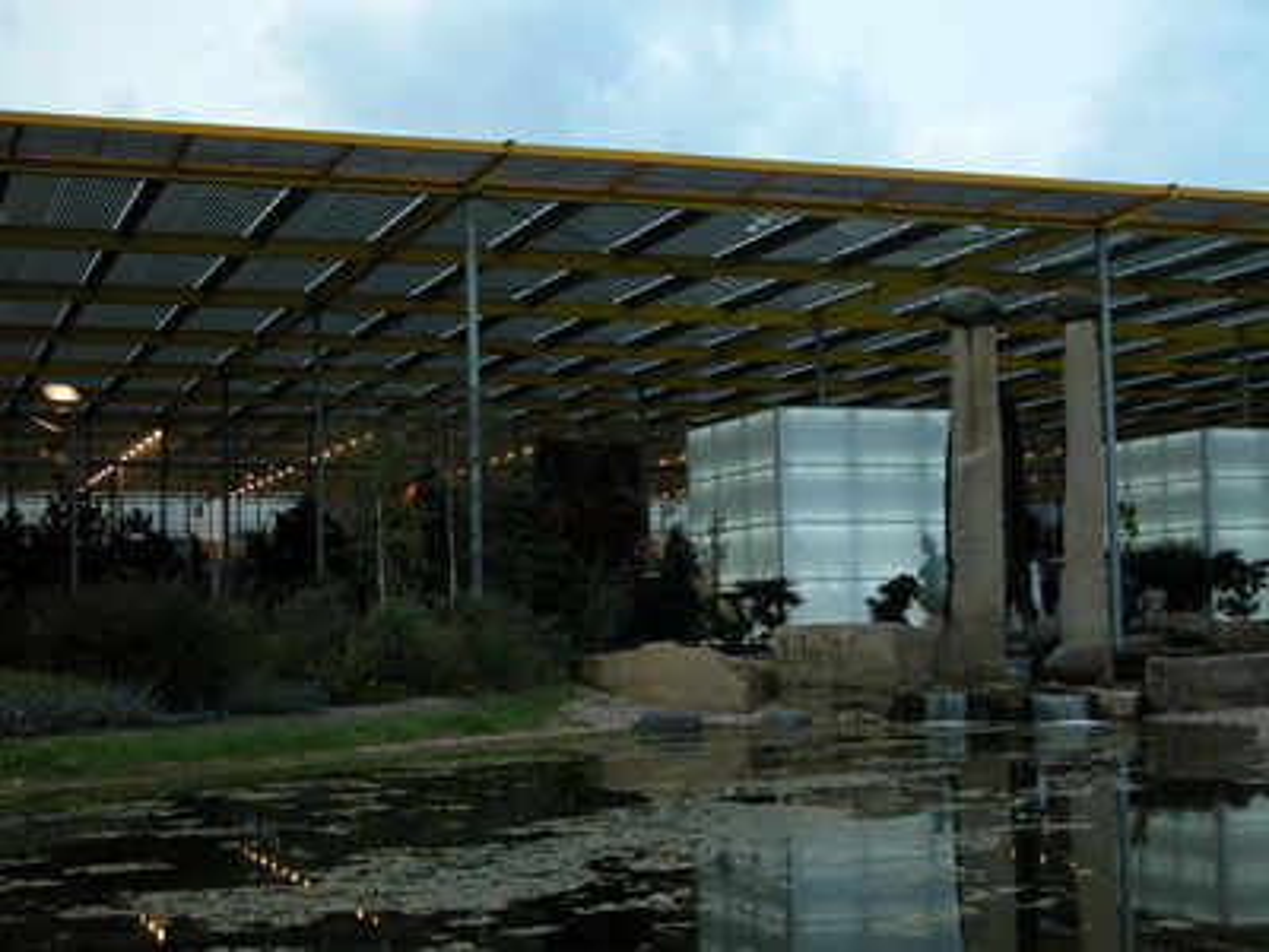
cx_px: 634
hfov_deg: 33.8
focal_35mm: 57
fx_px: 2090
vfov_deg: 25.7
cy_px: 476
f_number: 3.1
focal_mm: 14.7
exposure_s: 1/30
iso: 100
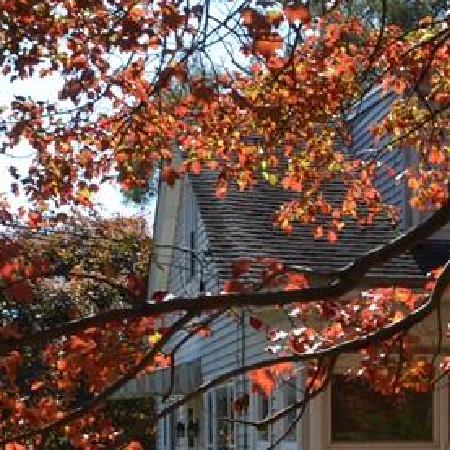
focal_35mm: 90
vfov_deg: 18.7
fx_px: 1324
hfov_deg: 19.1
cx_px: 377
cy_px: 461
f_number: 8
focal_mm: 18
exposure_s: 1/250
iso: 200
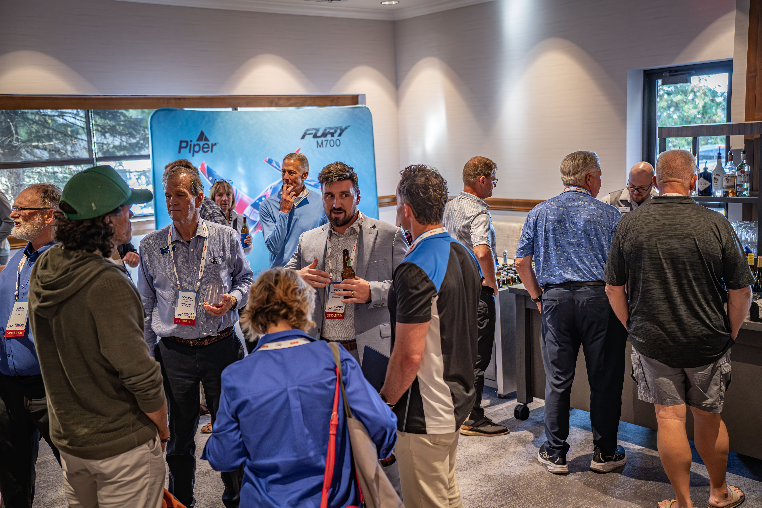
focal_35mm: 40
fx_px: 847
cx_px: 381
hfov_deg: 48.5
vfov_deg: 33.4
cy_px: 254
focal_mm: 40
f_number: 2.8
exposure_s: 1/125
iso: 2000
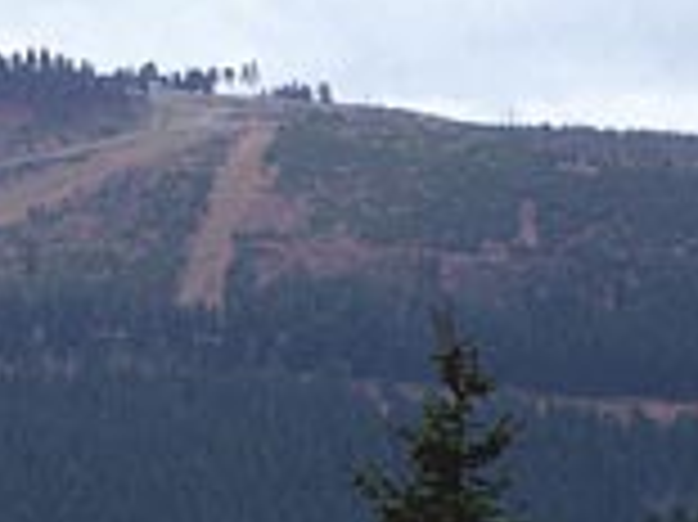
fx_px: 8805
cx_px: -133
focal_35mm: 437
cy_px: 20
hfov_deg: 4.5
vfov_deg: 3.4
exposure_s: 1/160
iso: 64
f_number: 3.3
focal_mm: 26.4
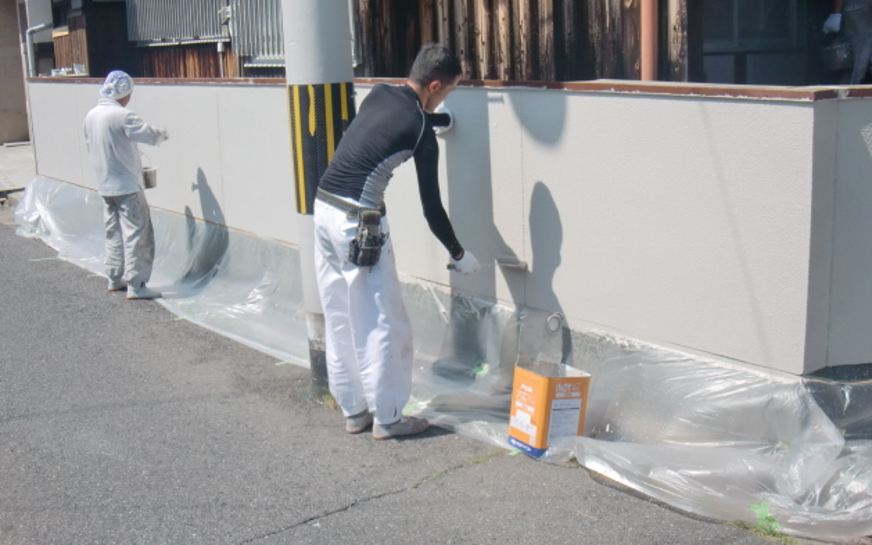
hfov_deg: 48.2
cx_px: 435
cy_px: 239
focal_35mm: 41
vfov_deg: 31.2
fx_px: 974
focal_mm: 6.66
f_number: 3.9
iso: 64
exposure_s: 1/640
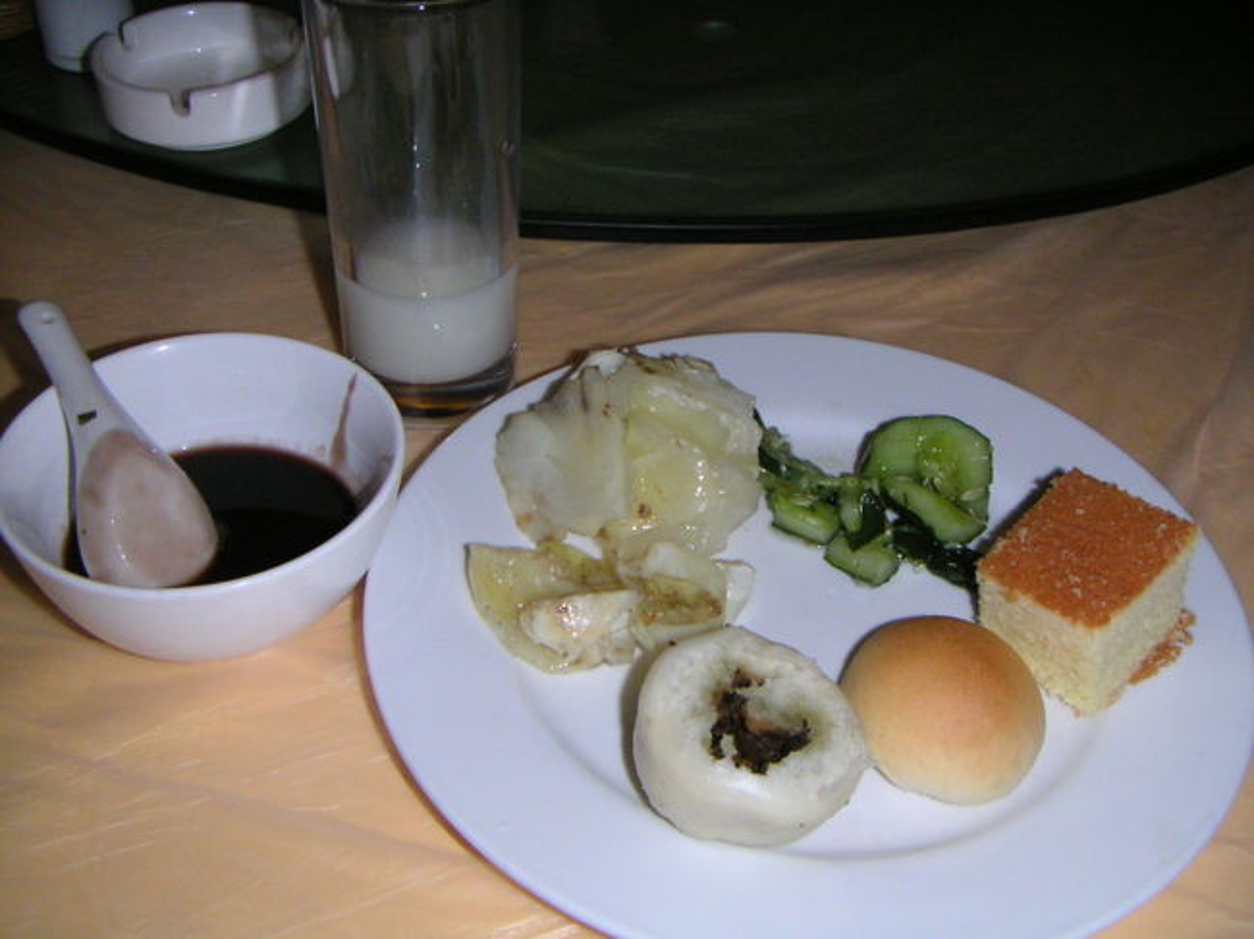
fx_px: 1412
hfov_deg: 47.9
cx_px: 627
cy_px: 470
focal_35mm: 39
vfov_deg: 36.8
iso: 200
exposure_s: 1/45
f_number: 6.7
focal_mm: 5.1
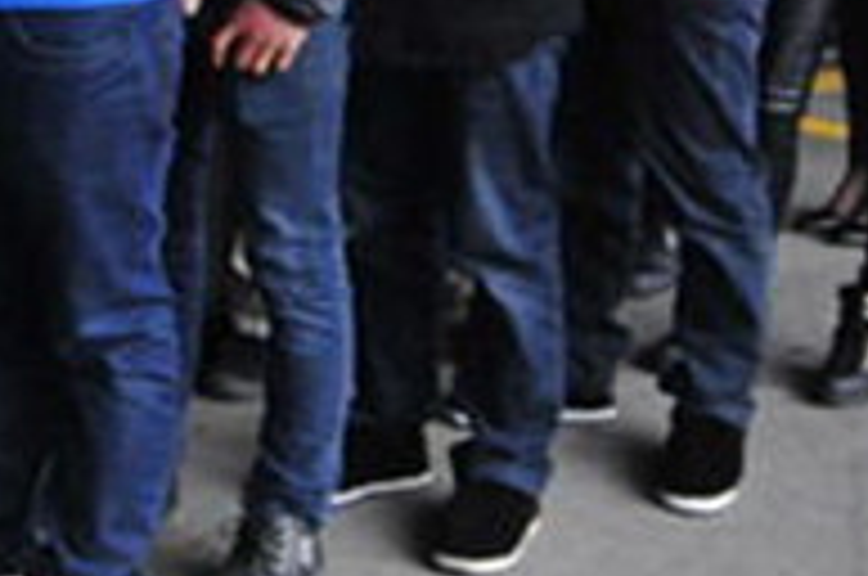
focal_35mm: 126
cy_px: -313
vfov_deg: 10.4
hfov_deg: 15.1
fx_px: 3033
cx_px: -436
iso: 1000
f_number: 3.5
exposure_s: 1/50
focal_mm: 18
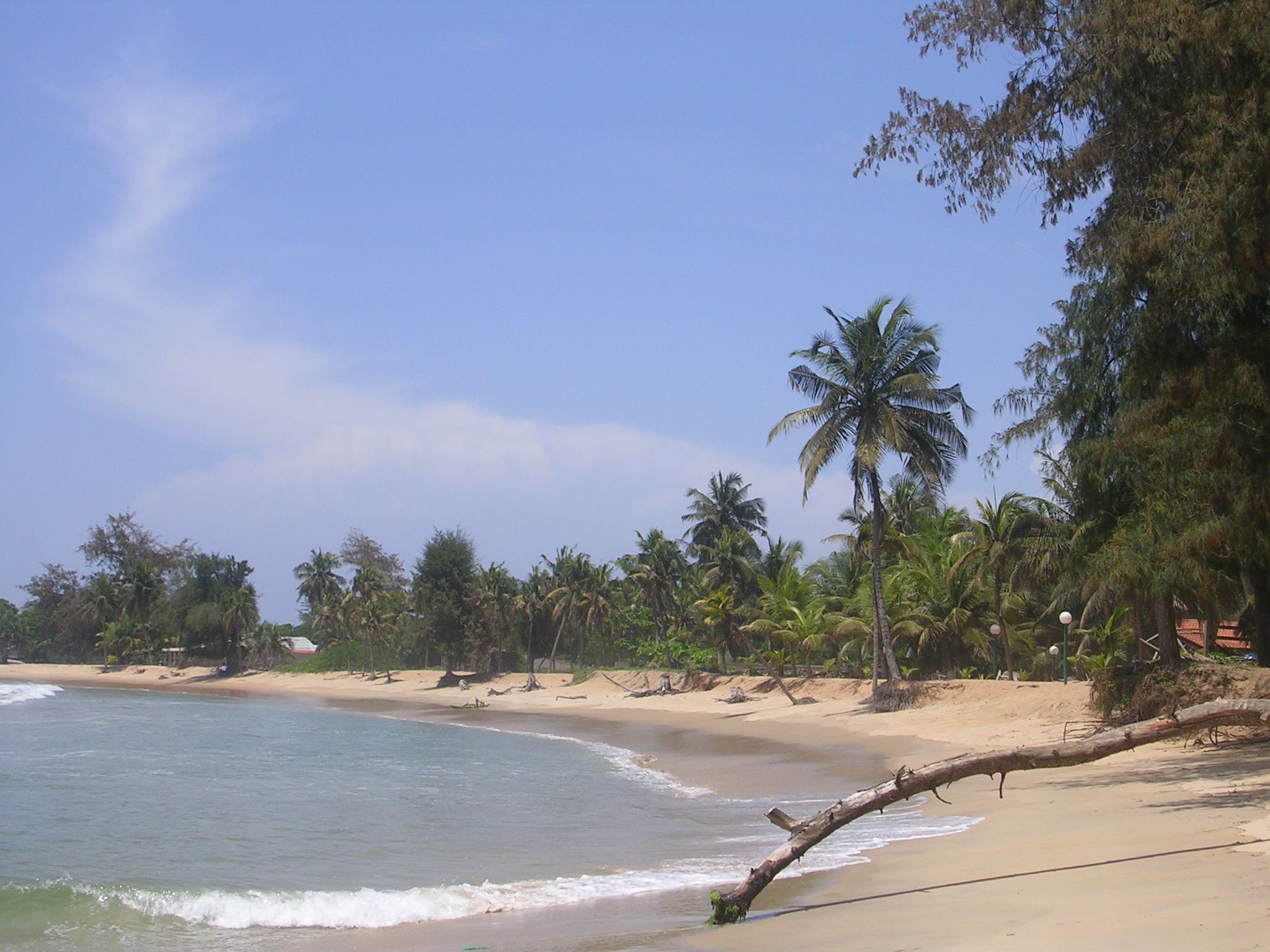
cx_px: 635
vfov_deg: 23.3
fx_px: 2311
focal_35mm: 63
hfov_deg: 30.7
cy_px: 476
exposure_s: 1/1166
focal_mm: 9.6
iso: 50
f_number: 3.5
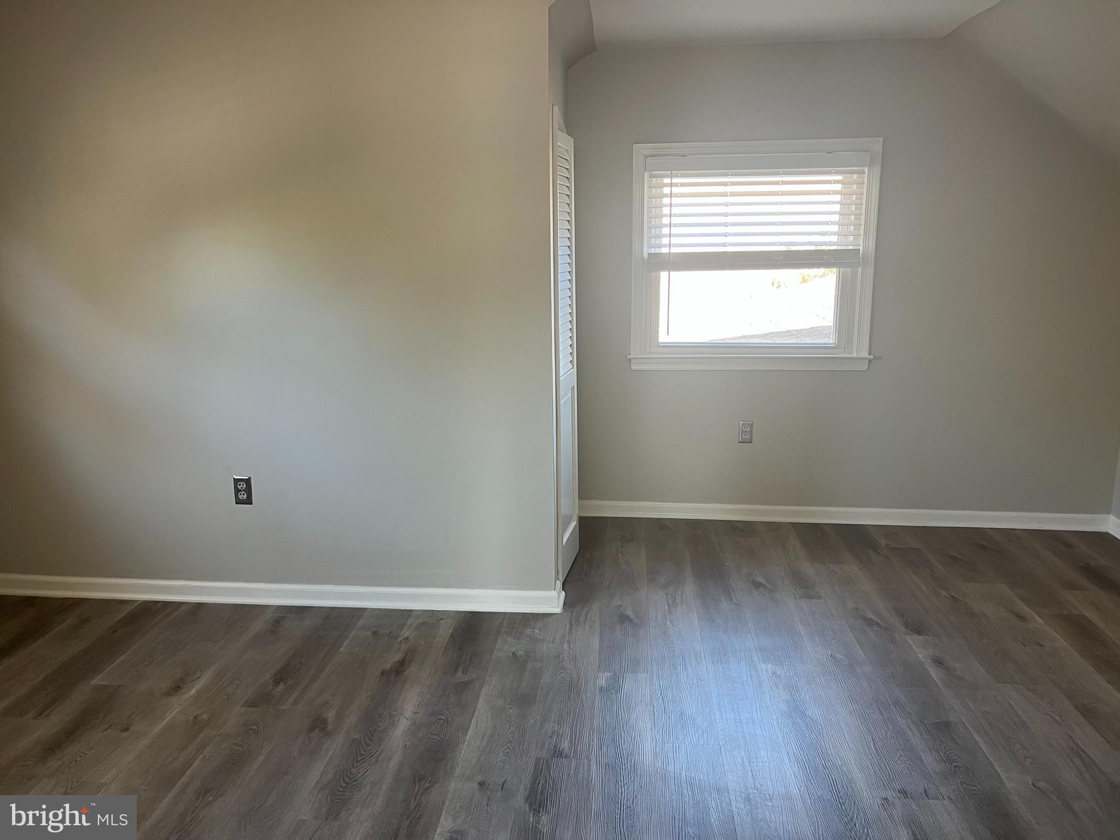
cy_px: 420
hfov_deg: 67.3
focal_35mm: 26
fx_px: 841
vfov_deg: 53.1
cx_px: 560
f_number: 1.6
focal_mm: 5.1
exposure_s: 1/60
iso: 160
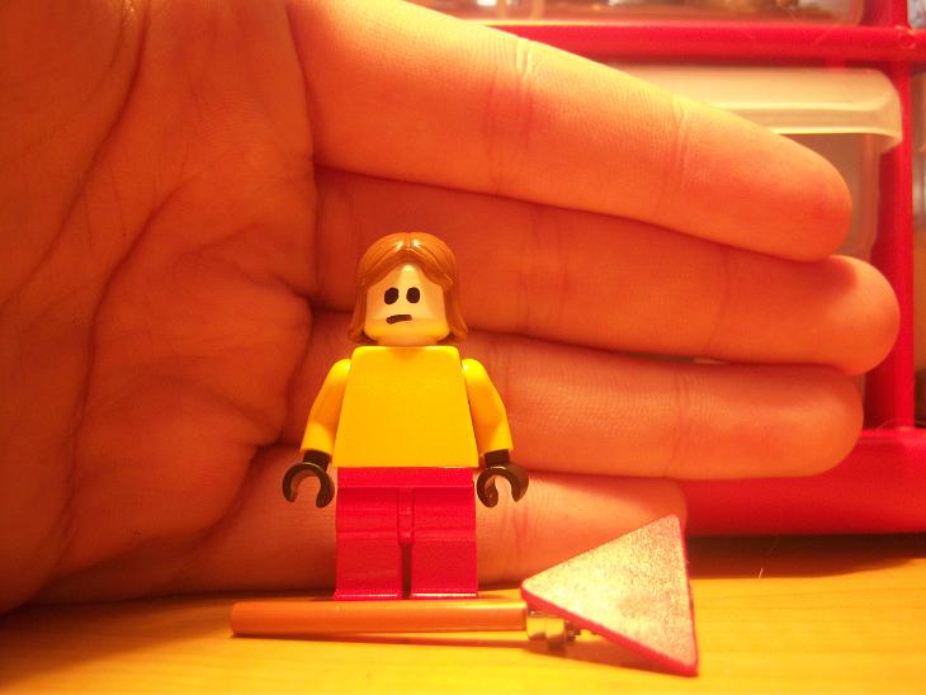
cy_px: 348
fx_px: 963
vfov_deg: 39.7
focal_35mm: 36
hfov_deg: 51.3
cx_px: 463
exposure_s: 1/30
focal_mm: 7.5
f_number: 2.8
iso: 160
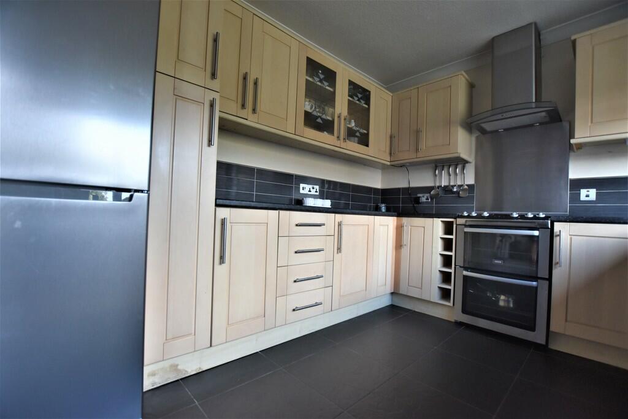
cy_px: 210
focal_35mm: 15
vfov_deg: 77.3
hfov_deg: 100.4
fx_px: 262
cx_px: 314
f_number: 3.5
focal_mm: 10
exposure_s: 1/250
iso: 640
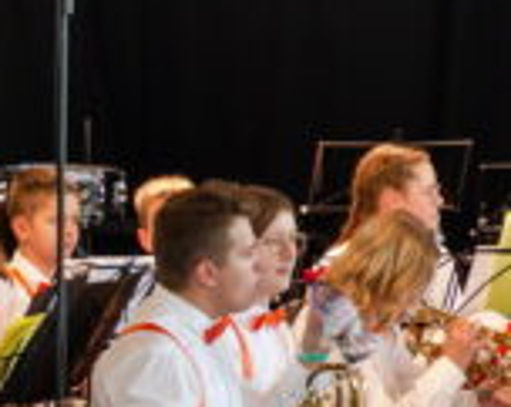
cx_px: -568
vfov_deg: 3.2
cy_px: 360
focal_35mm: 481
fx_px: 7260
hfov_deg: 4.0
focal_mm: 80
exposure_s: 1/100
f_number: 5
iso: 800
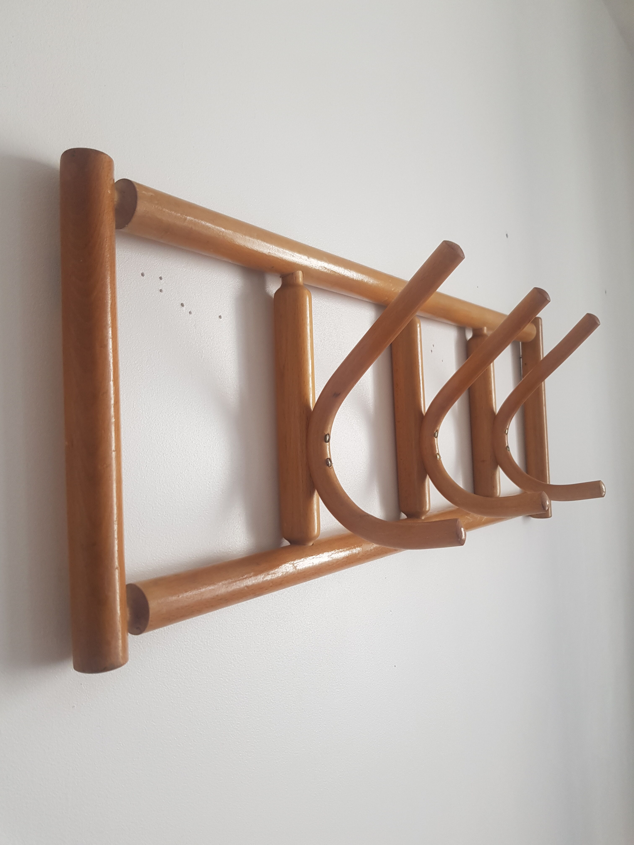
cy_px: 422
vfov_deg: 67.3
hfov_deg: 53.1
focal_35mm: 26
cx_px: 317
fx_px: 635
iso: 80
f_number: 1.7
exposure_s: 1/50
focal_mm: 4.2
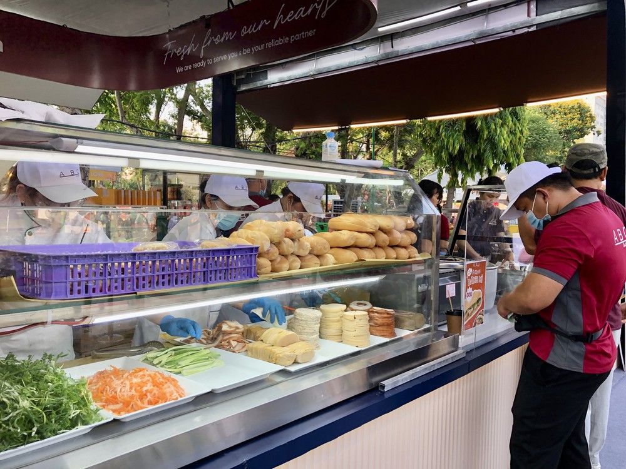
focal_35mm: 28
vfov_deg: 49.7
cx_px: 313
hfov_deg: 63.4
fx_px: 506
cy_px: 234
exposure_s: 1/154
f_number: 1.8
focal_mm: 3.99
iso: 20
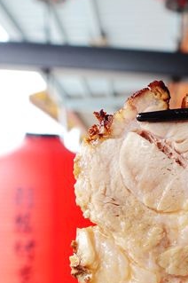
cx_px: 171
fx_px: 400
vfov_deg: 37.2
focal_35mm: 51
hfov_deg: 25.6
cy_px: 236
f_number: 4
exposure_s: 1/125
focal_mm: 9.26
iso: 125
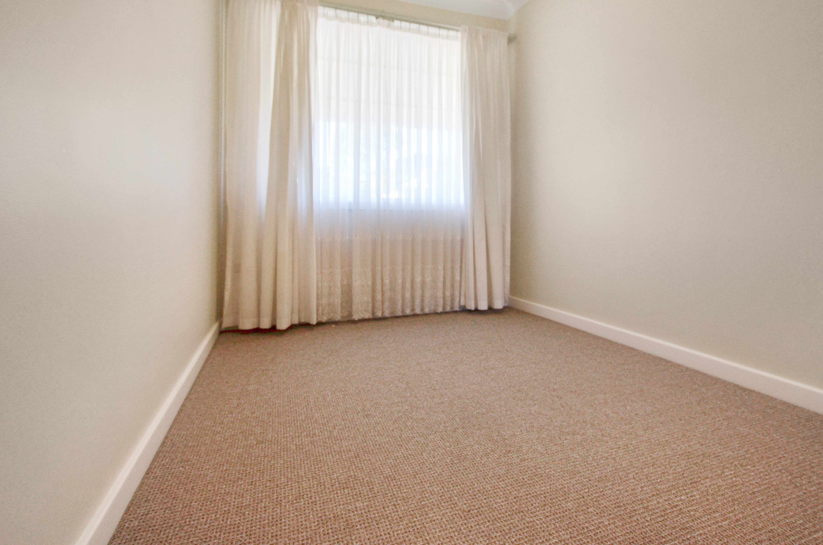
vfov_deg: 73.4
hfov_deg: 96.8
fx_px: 365
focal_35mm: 16
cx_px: 423
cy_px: 256
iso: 360
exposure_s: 1/125
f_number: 5.6
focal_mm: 10
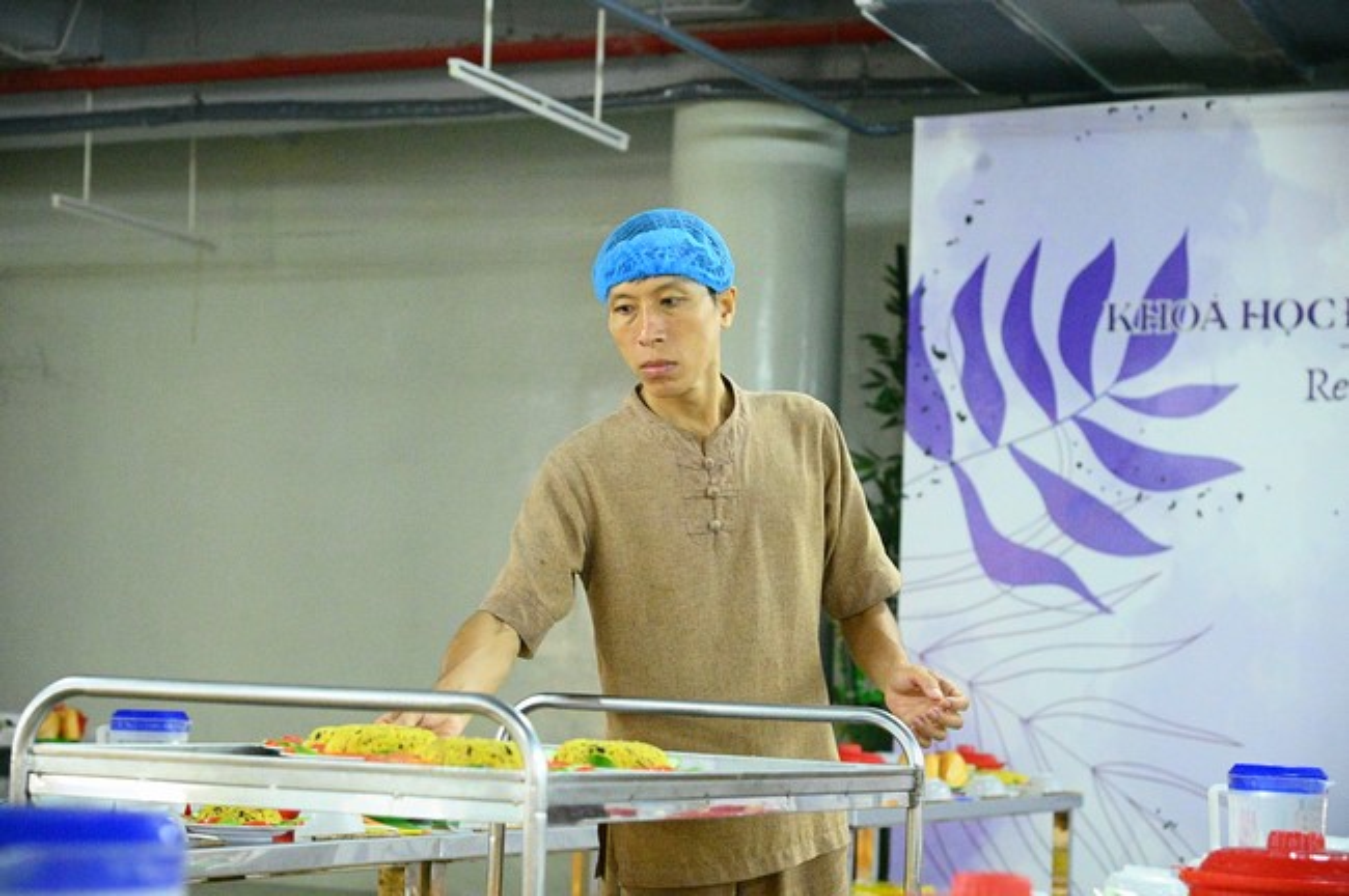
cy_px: 448
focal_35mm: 70
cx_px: 674
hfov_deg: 28.9
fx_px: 2620
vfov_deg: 19.4
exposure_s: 1/200
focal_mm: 70
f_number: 4.5
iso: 32000
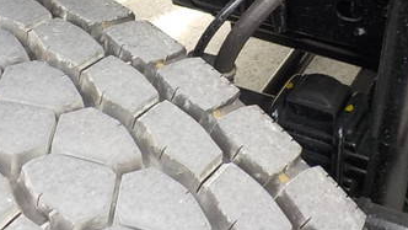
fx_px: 682
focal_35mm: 63
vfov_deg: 18.6
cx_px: 240
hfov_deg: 33.2
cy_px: -4
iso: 125
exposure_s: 1/60
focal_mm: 4.1
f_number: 3.3
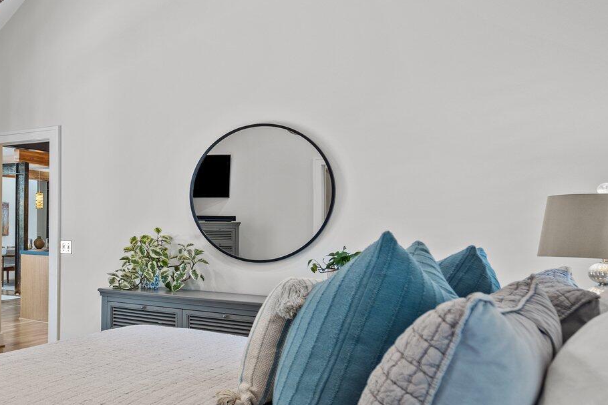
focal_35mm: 36
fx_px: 608
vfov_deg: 36.9
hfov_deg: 44.0
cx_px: -20
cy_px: 212
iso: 200
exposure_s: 1/5
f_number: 4
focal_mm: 16
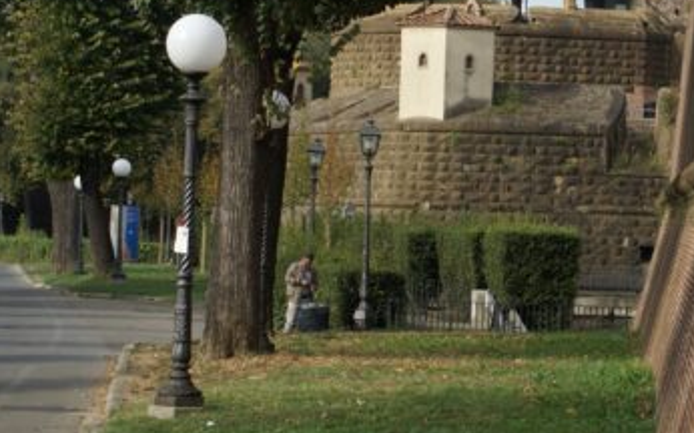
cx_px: 515
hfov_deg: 11.2
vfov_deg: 7.0
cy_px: 116
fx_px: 3517
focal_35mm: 186
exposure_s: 1/160
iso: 100
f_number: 8
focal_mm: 70
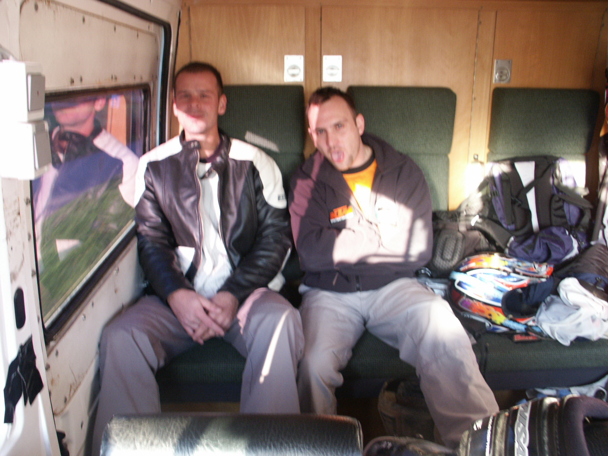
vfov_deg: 48.2
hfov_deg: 61.7
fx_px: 509
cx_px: 304
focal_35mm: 29
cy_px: 228
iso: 160
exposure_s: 1/45
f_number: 2.8
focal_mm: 7.59
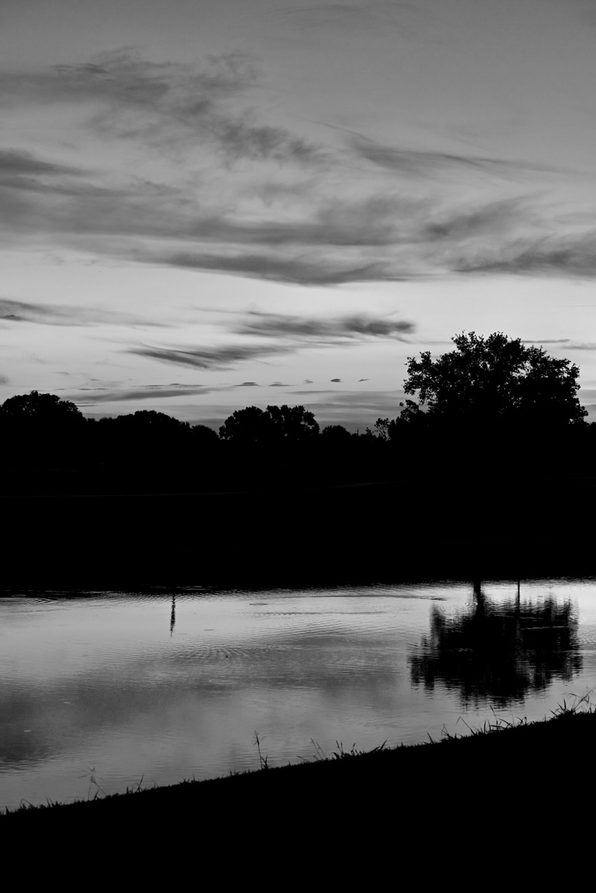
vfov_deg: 26.5
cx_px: 298
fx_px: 1899
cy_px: 446
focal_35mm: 76
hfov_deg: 17.8
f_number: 6.3
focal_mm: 51
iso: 800
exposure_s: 1/30
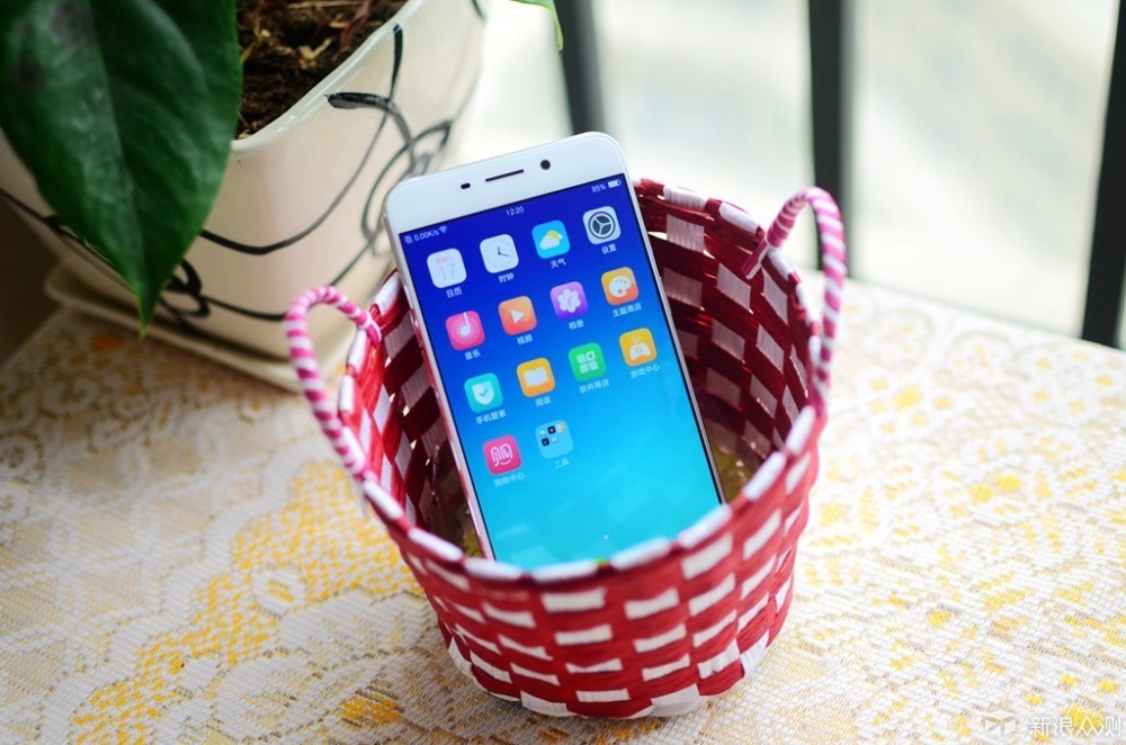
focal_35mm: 52
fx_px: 1638
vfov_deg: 25.6
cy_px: 372
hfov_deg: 37.9
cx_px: 563
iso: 100
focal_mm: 35
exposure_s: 1/80
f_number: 1.8
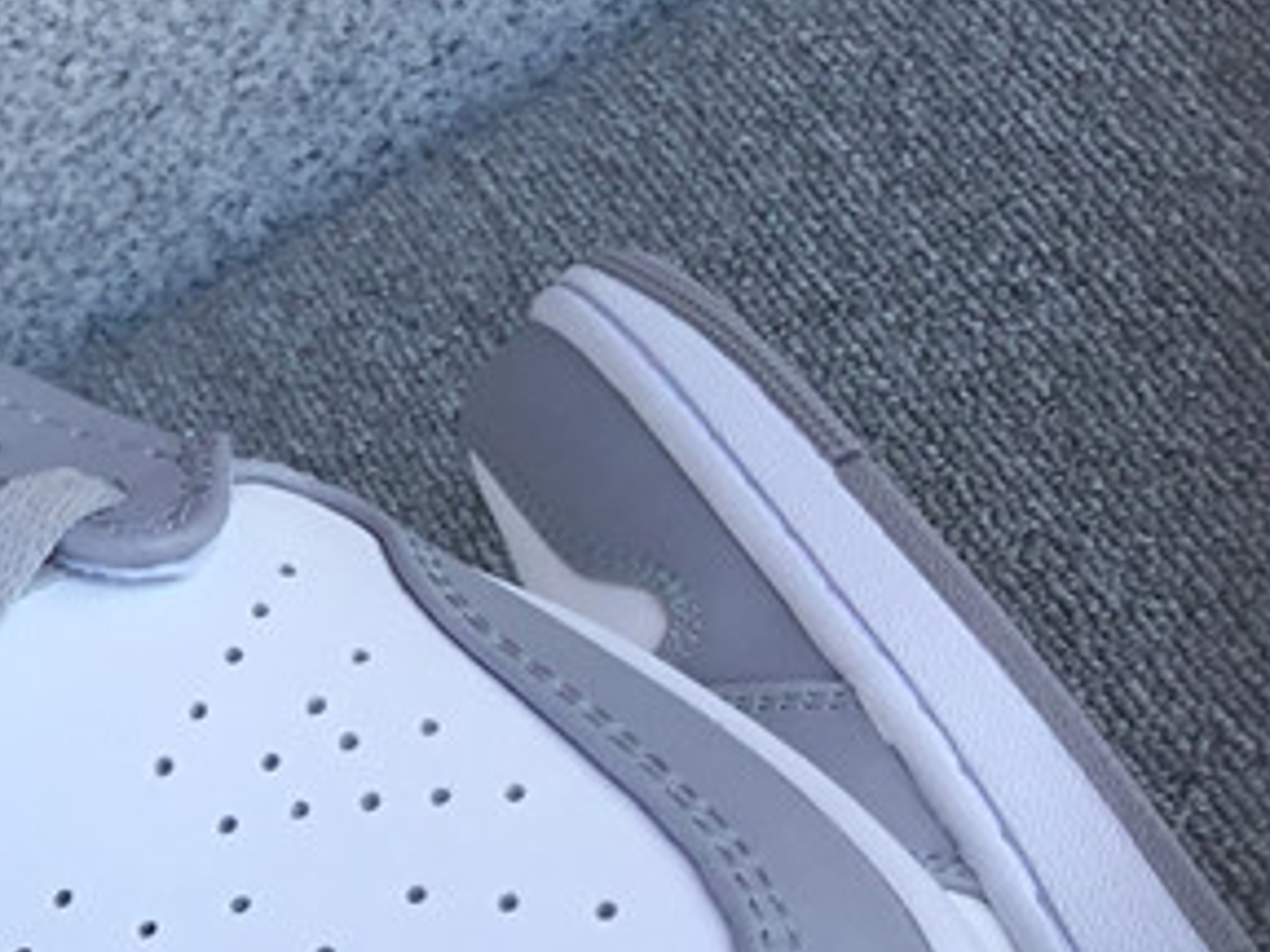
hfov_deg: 18.1
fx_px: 3559
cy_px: 575
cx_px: -626
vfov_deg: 15.2
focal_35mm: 97
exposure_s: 1/392
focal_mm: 3.3
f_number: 2.4
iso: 25
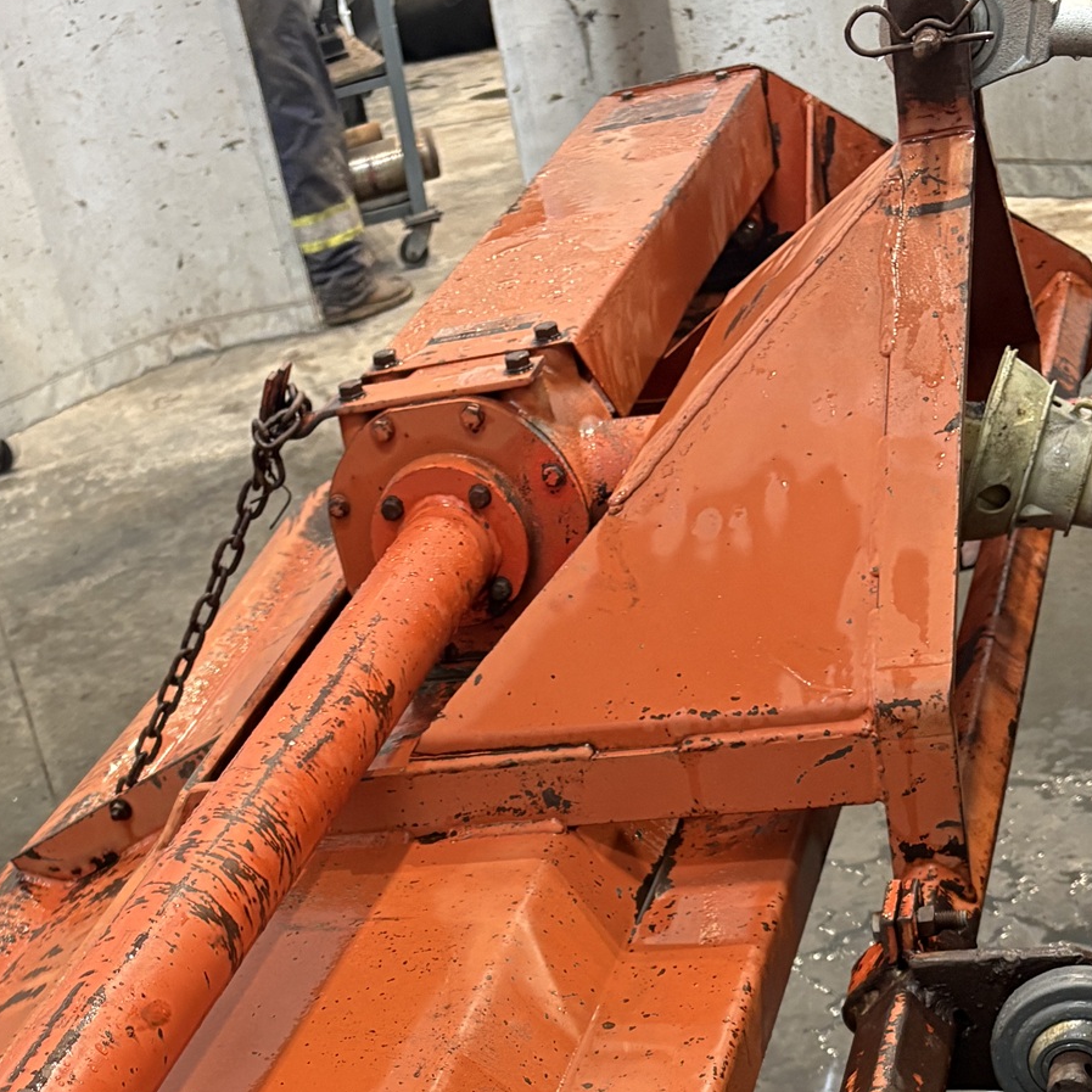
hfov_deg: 28.6
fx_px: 2141
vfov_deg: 26.5
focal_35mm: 60
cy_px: 1188
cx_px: 470
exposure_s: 1/60
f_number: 1.6
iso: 320
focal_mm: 5.96
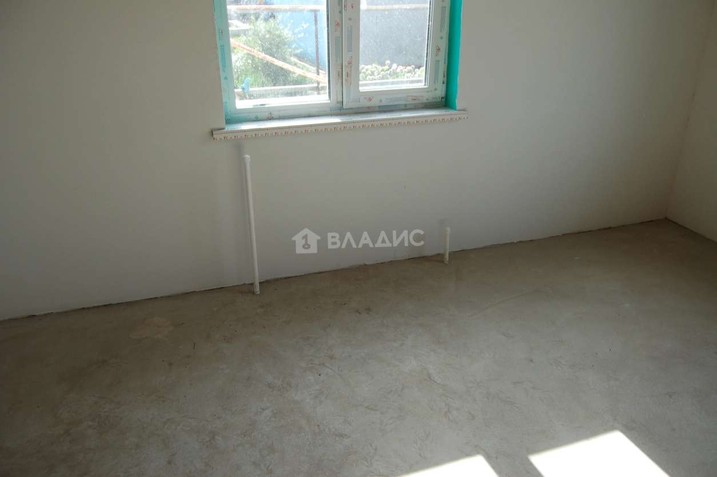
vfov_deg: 22.6
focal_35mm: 60
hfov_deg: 33.4
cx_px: 358
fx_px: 1194
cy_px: 238
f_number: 6.3
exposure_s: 1/160
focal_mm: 40
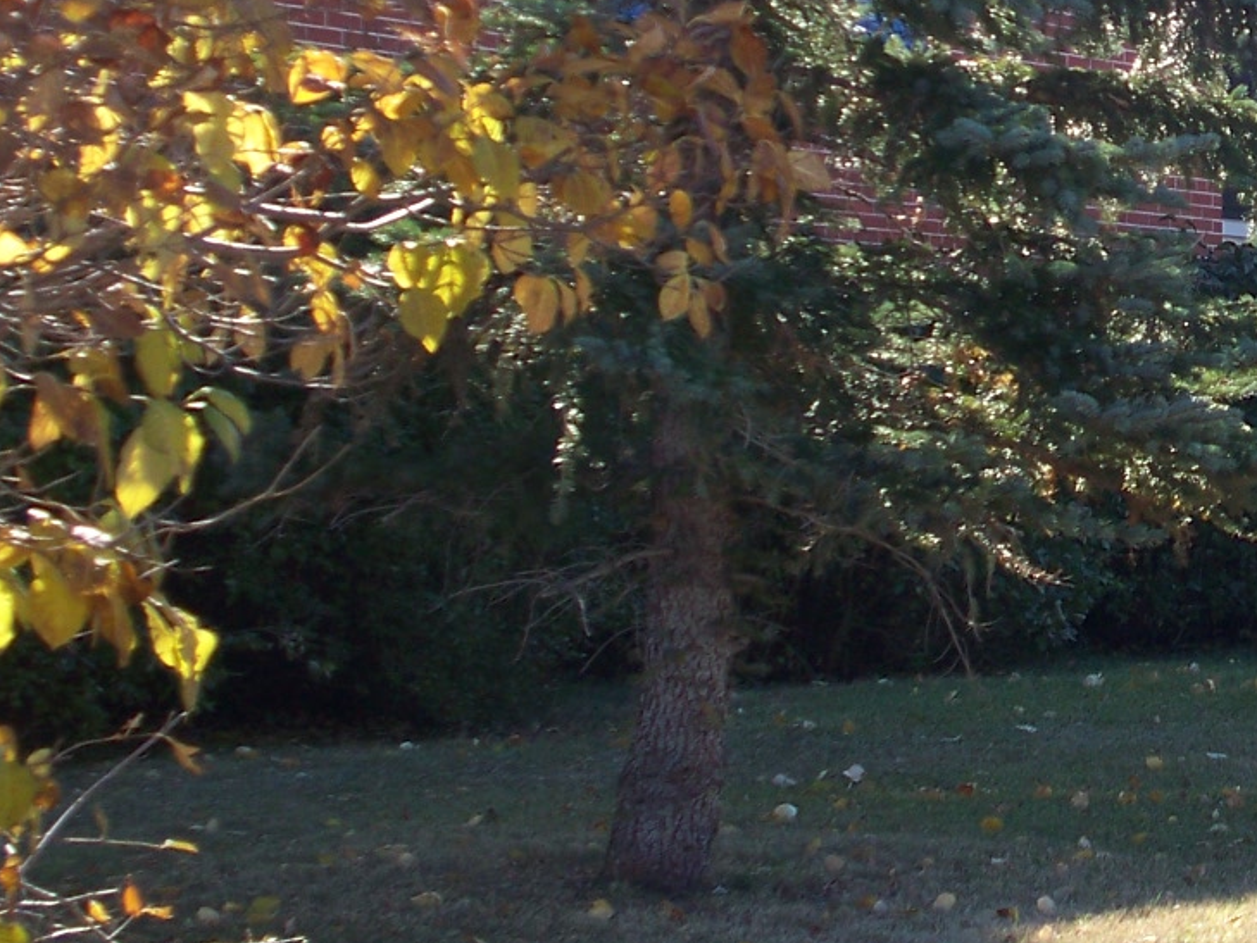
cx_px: 1405
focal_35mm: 132
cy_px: 59
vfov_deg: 11.2
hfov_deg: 14.6
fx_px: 4794
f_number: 2.9
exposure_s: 1/250
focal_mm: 9.86
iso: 64
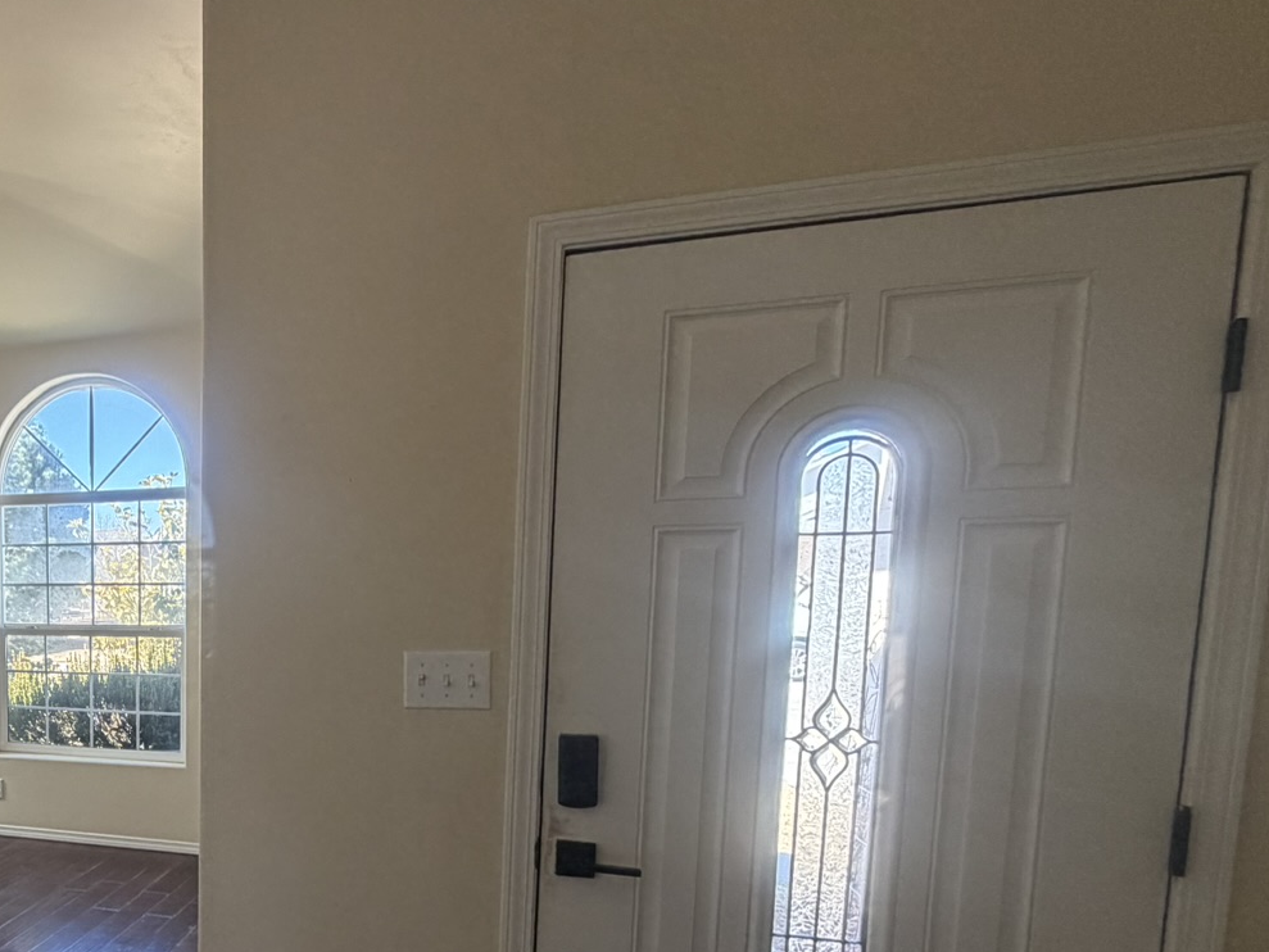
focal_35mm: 29
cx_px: 90
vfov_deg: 46.7
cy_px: 699
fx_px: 1063
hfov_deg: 52.8
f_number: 2.2
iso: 200
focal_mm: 2.22
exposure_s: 1/120
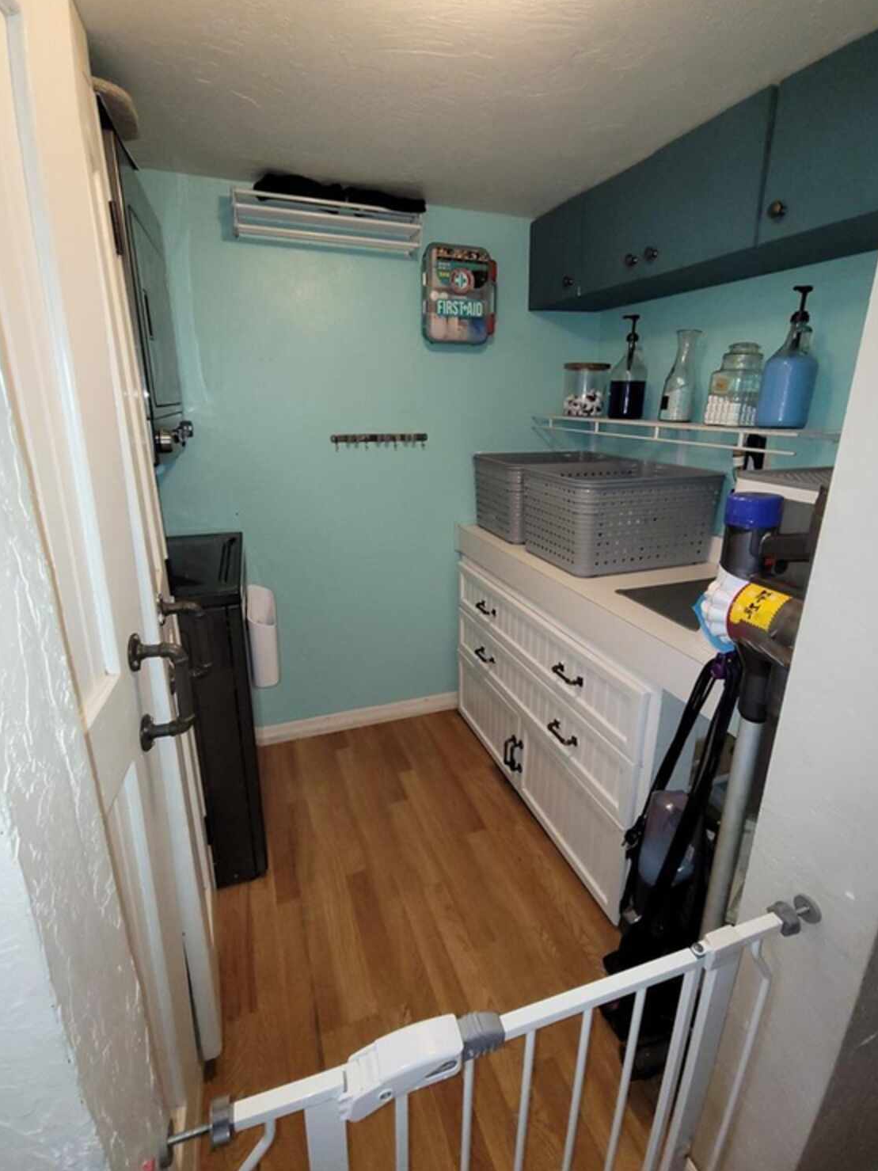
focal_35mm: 15
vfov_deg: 98.2
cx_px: 454
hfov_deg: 81.7
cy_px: 569
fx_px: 507
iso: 320
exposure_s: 1/60
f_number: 2.2
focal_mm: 2.2
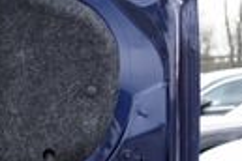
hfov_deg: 10.2
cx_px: -195
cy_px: 367
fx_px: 1284
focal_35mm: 191
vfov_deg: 6.9
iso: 100
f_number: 4
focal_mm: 24
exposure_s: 1/60
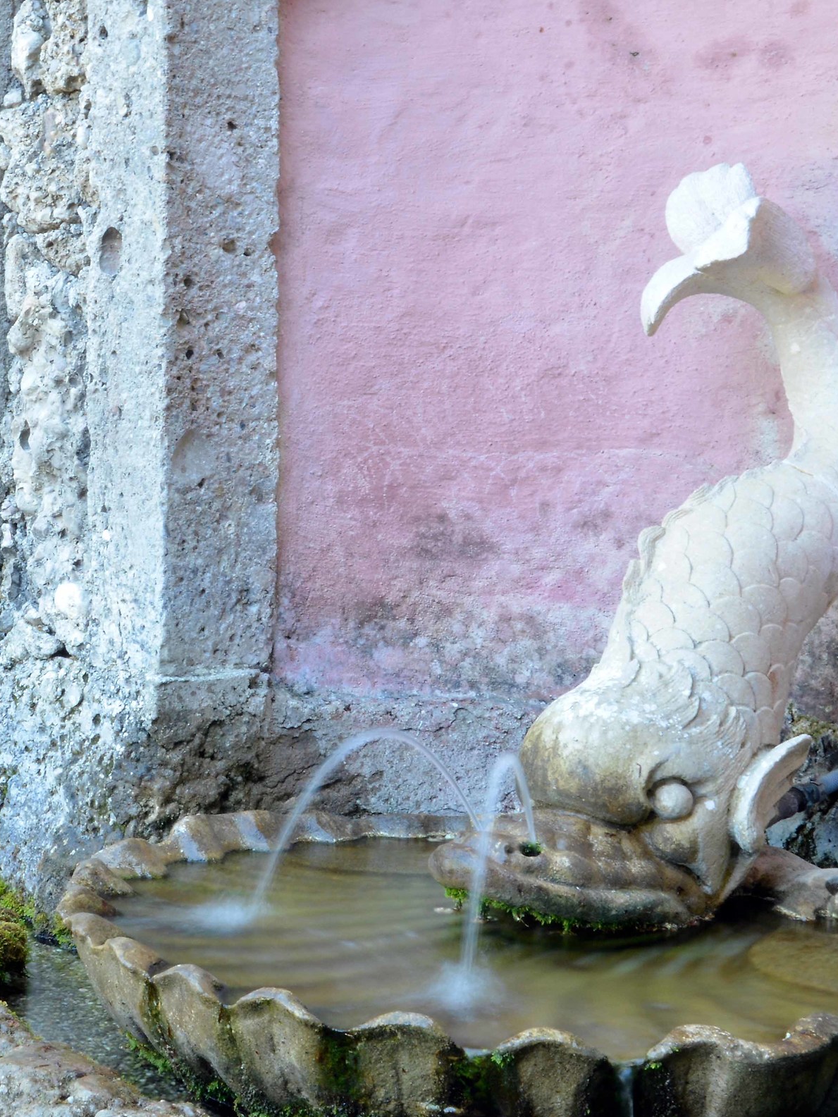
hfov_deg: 23.4
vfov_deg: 31.7
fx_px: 1969
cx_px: 95
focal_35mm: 61
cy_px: 558
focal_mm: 28
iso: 200
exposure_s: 1.6
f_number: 22
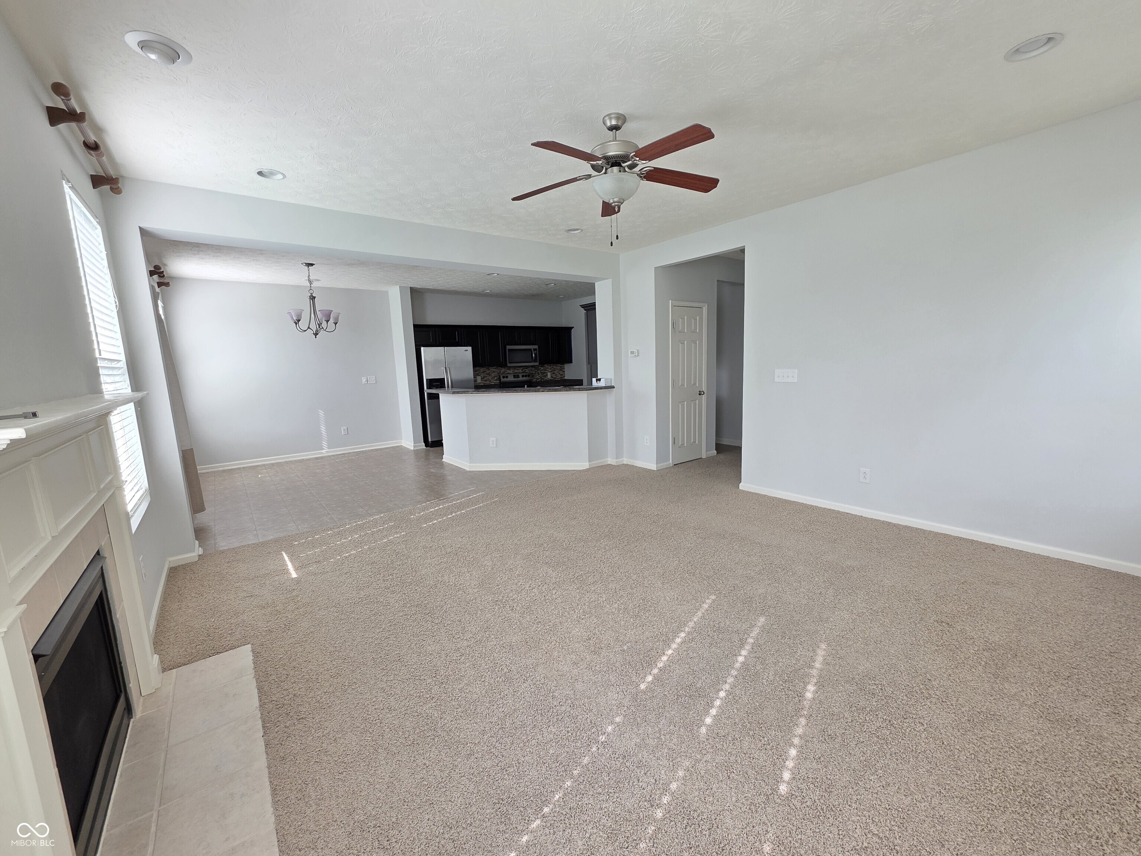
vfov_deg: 89.9
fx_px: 429
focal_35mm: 13
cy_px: 428
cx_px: 570
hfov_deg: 106.2
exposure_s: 1/120
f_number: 1.9
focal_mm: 2.2
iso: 80
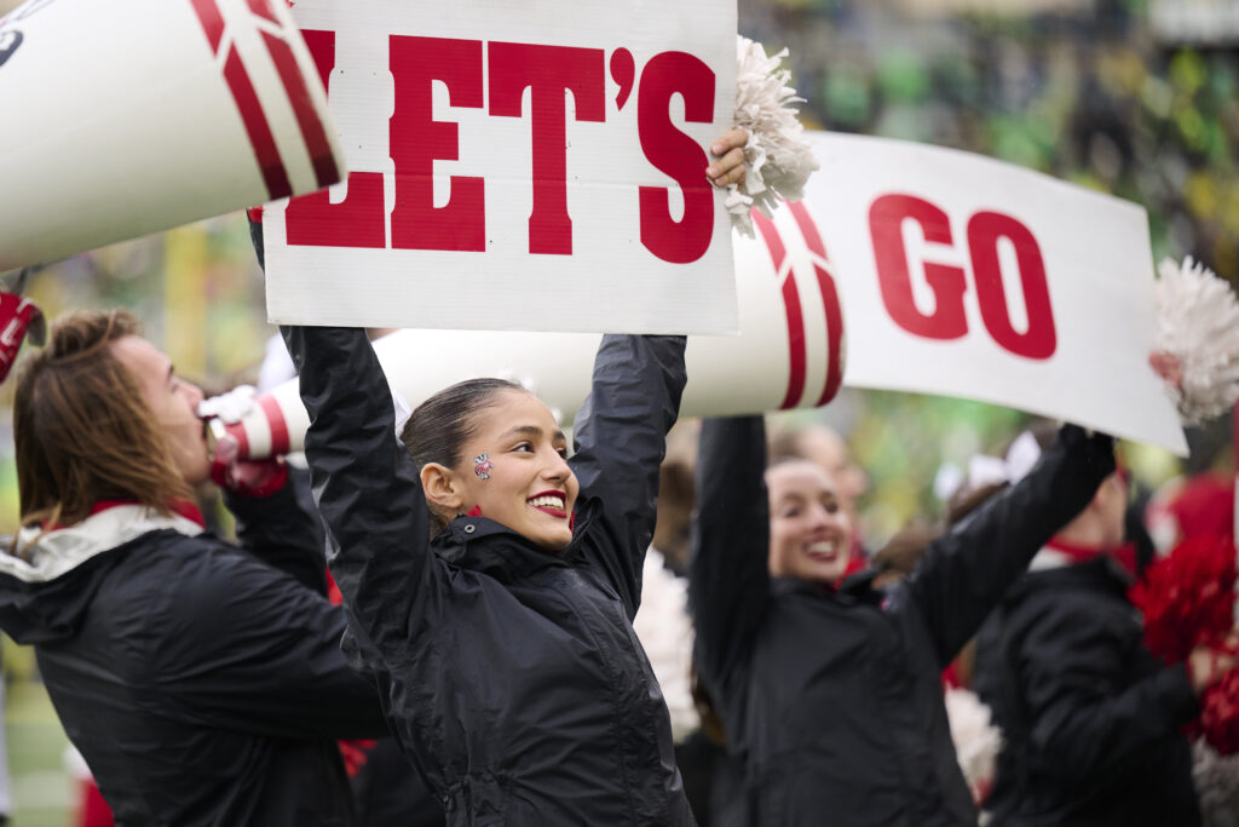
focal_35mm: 175
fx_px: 6023
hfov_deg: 11.7
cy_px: 414
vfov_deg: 7.8
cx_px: 620
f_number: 2.8
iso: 1250
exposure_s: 1/1919
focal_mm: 175
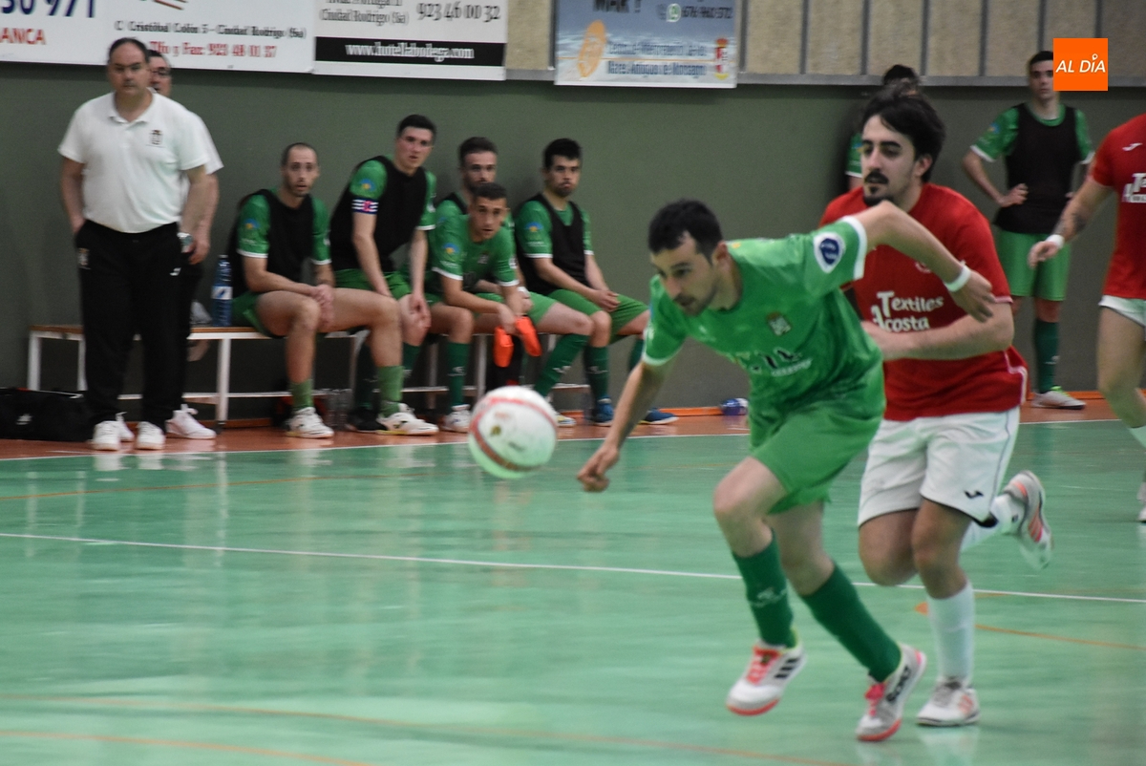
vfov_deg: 6.6
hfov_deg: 9.8
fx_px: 6690
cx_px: 573
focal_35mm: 210
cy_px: 383
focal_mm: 140
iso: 3200
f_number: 5.6
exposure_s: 1/320
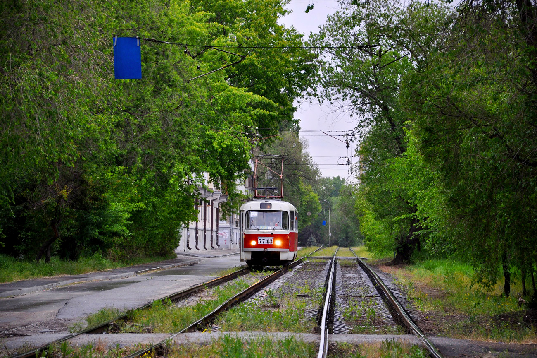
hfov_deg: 13.0
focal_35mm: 158
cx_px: 268
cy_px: 179
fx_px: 2348
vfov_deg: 8.7
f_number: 5.6
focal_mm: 105
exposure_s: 1/200
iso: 400
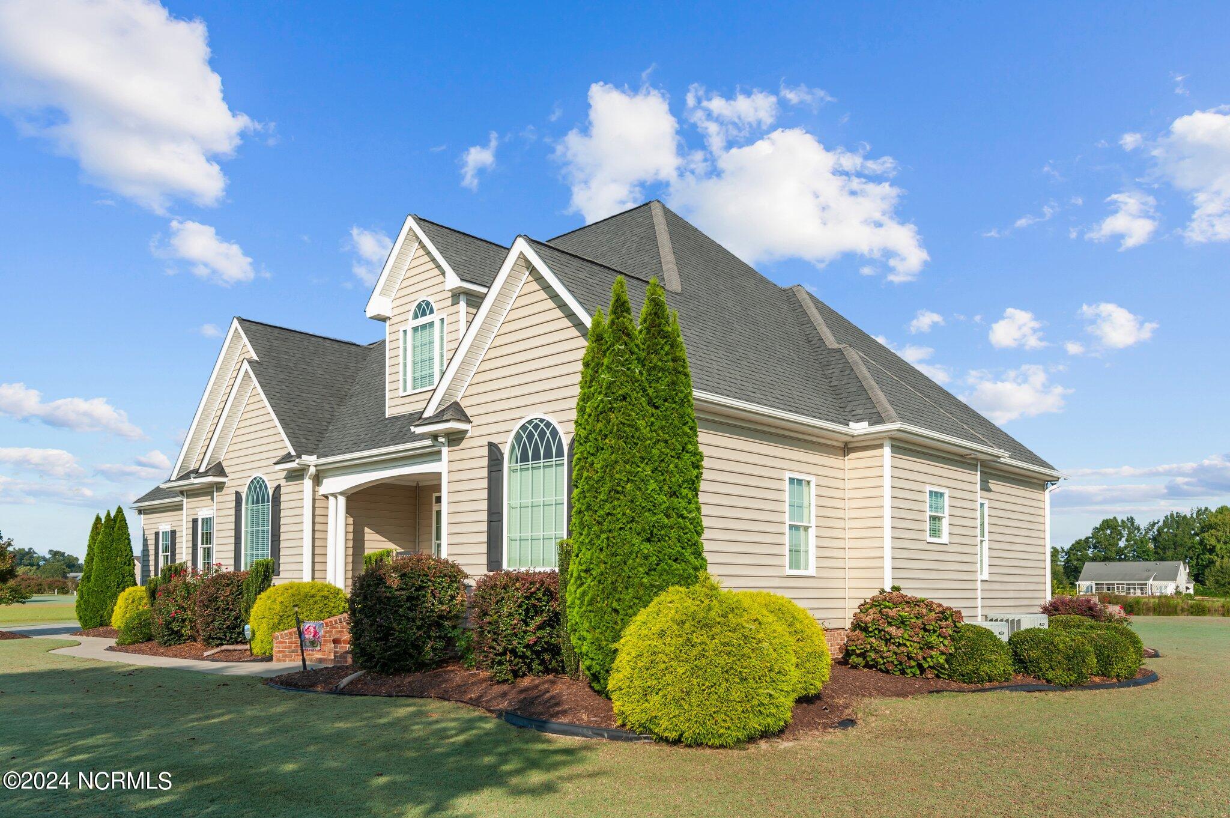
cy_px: 409
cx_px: 615
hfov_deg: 69.4
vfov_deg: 49.5
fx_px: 888
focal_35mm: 26
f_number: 10
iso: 400
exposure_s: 1/400
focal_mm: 26
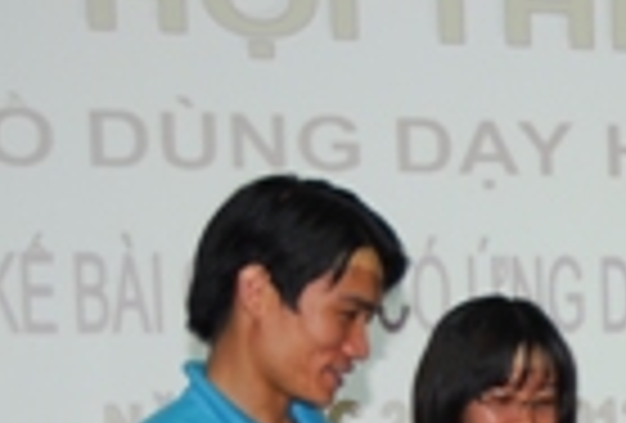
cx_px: 712
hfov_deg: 12.2
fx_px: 2864
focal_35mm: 164
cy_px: 628
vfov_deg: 8.3
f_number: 5
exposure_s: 1/60
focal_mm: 34
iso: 200
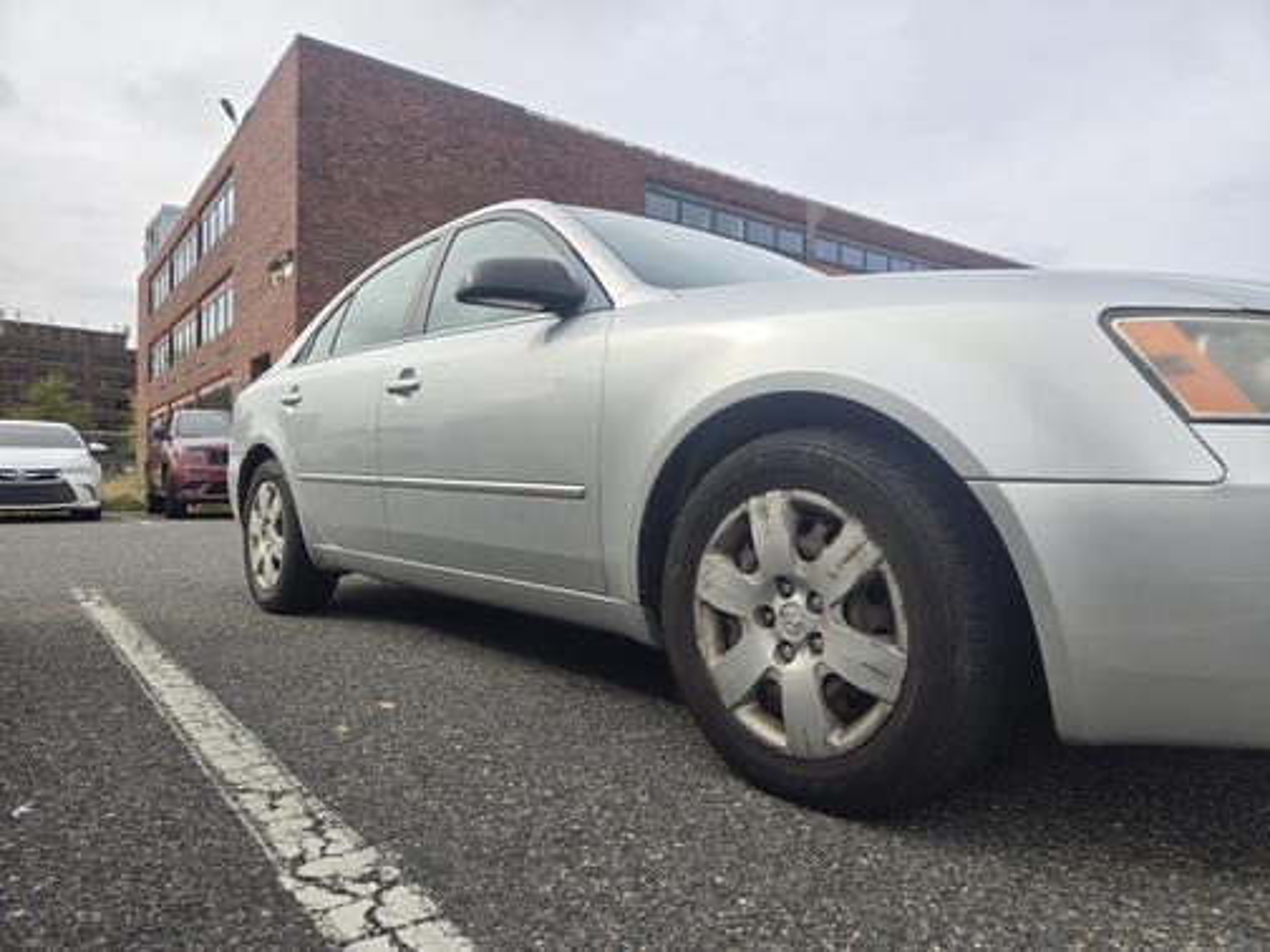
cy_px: 476
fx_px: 844
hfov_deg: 73.9
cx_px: 635
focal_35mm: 23
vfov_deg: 58.9
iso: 25
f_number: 1.8
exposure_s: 1/1081
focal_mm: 5.4
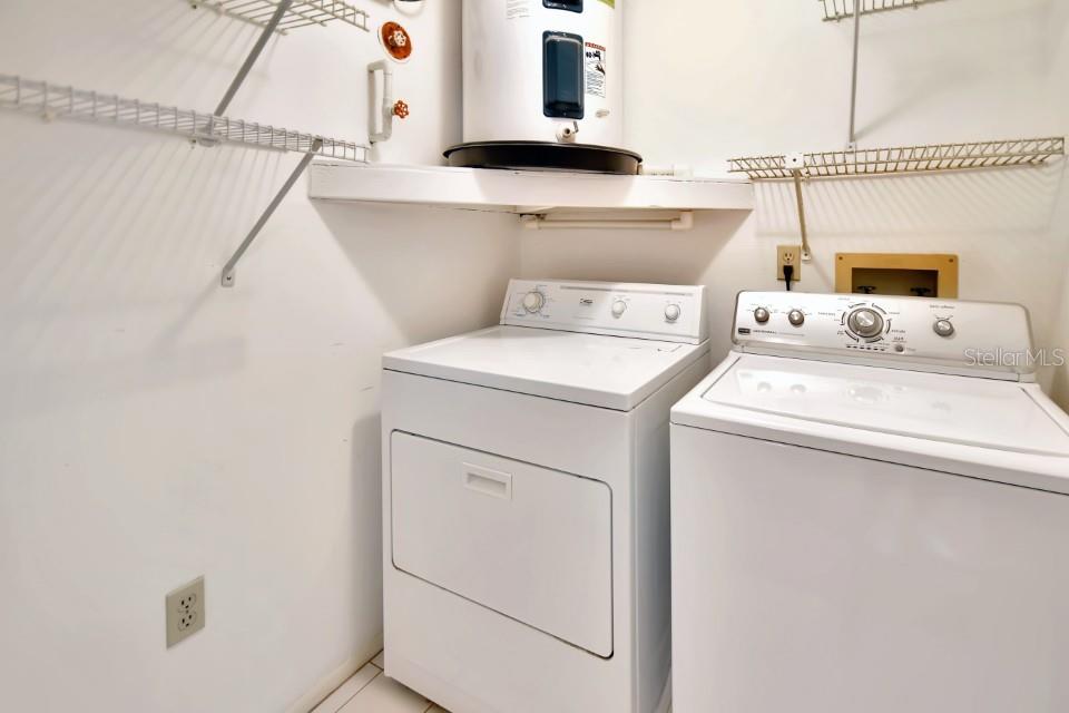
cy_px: 356
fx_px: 445
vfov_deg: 77.3
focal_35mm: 15
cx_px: 534
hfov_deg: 100.4
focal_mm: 10
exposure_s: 1/2.5
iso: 100
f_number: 3.5
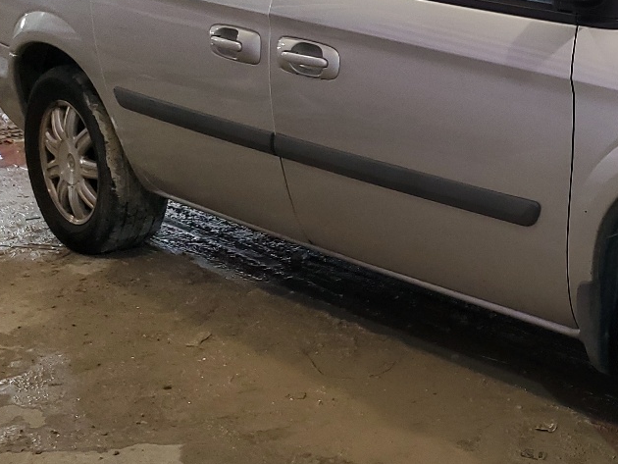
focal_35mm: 66
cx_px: 660
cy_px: 154
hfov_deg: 27.2
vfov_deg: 22.2
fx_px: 1179
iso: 96
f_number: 1.5
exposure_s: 1/60.2
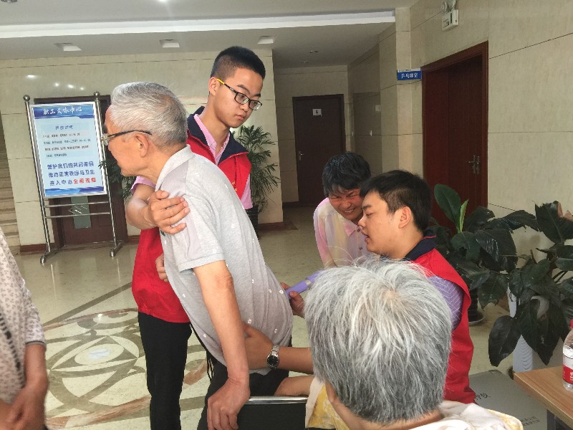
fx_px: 480
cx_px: 286
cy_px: 215
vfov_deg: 48.2
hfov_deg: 61.7
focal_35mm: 29
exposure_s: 1/17
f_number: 2.2
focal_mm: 4.15
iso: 64
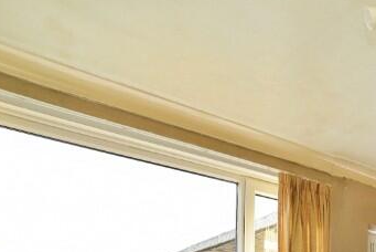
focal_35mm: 42
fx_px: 439
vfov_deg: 25.9
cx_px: 377
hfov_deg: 40.5
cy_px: 352
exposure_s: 1/200
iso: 320
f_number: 8
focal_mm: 14
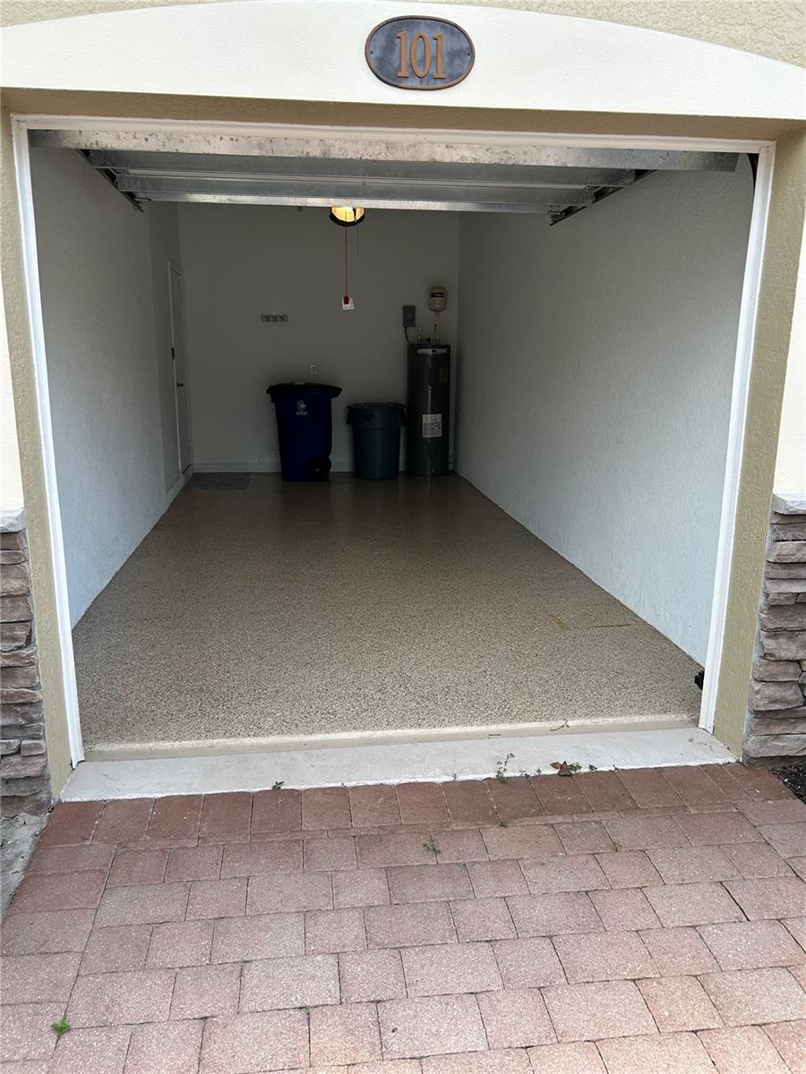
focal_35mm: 26
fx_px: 807
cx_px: 403
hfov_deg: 53.1
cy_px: 537
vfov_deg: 67.3
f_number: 1.5
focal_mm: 5.7
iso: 50
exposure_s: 1/431
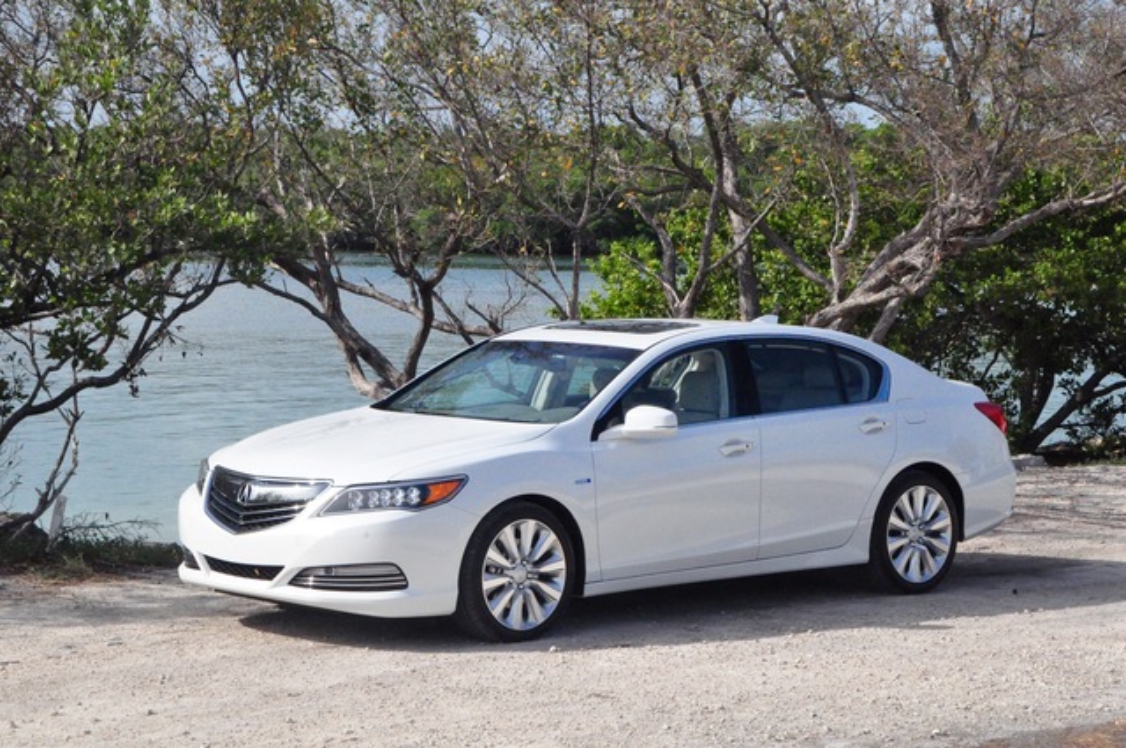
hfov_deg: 27.0
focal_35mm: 75
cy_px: 374
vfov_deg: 18.1
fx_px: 2343
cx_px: 563
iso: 3200
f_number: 20
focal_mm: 50
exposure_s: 1/1600
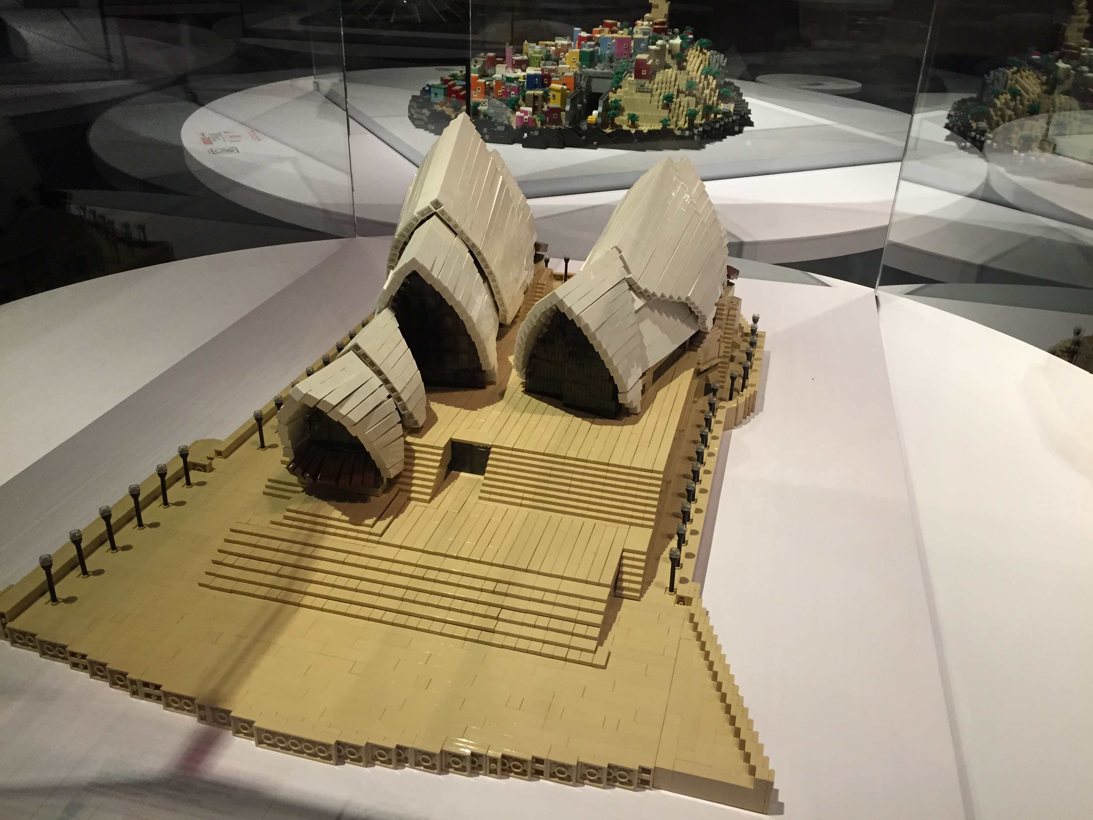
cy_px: 410
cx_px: 546
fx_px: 916
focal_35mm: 29
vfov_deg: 48.2
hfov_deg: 61.7
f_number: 2.2
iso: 125
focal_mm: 4.15
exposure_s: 1/30
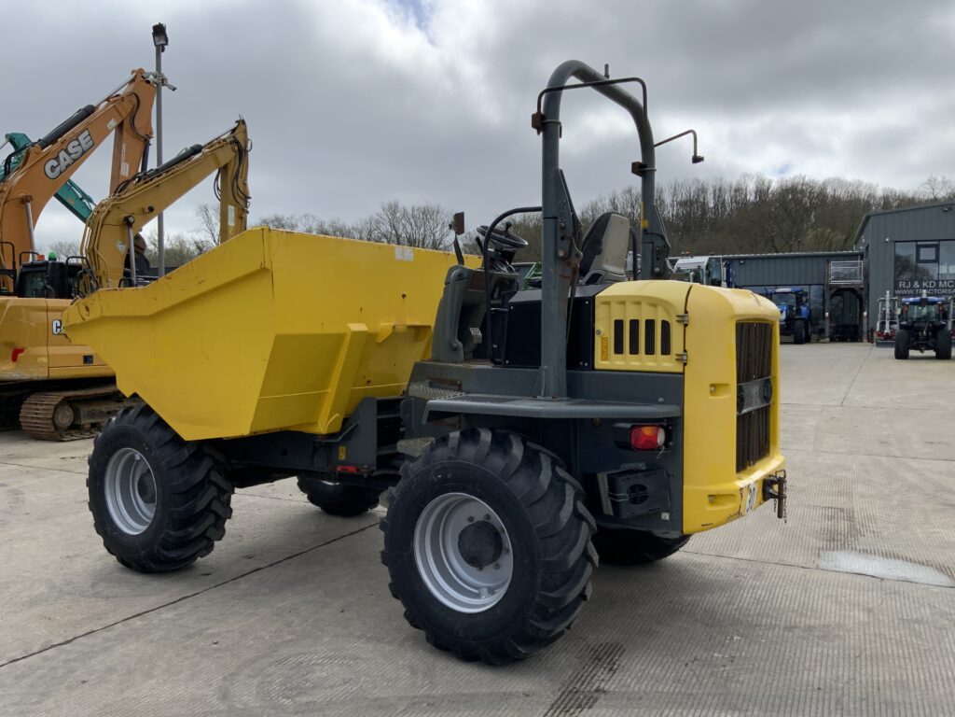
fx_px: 800
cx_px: 478
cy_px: 358
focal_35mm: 29
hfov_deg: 61.7
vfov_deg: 48.2
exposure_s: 1/1577
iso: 16
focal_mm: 3
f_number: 1.8
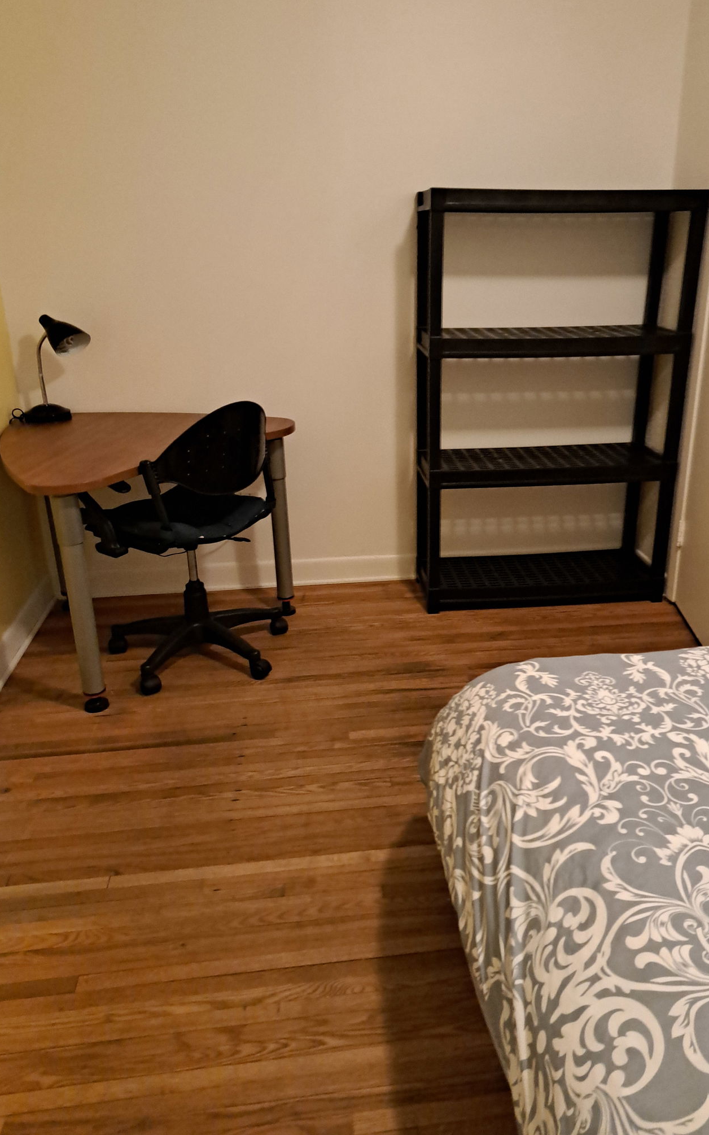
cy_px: 538
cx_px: 435
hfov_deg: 45.7
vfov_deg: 68.4
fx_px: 835
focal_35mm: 27
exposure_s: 1/30
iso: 500
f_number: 1.8
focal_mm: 5.23
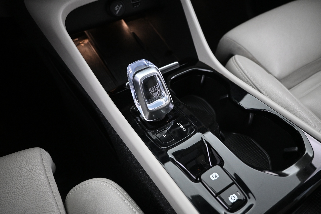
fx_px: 214
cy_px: 107
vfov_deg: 53.1
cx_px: 160
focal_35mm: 24
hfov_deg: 73.7
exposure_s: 1/20
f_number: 3.5
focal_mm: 16
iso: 1600
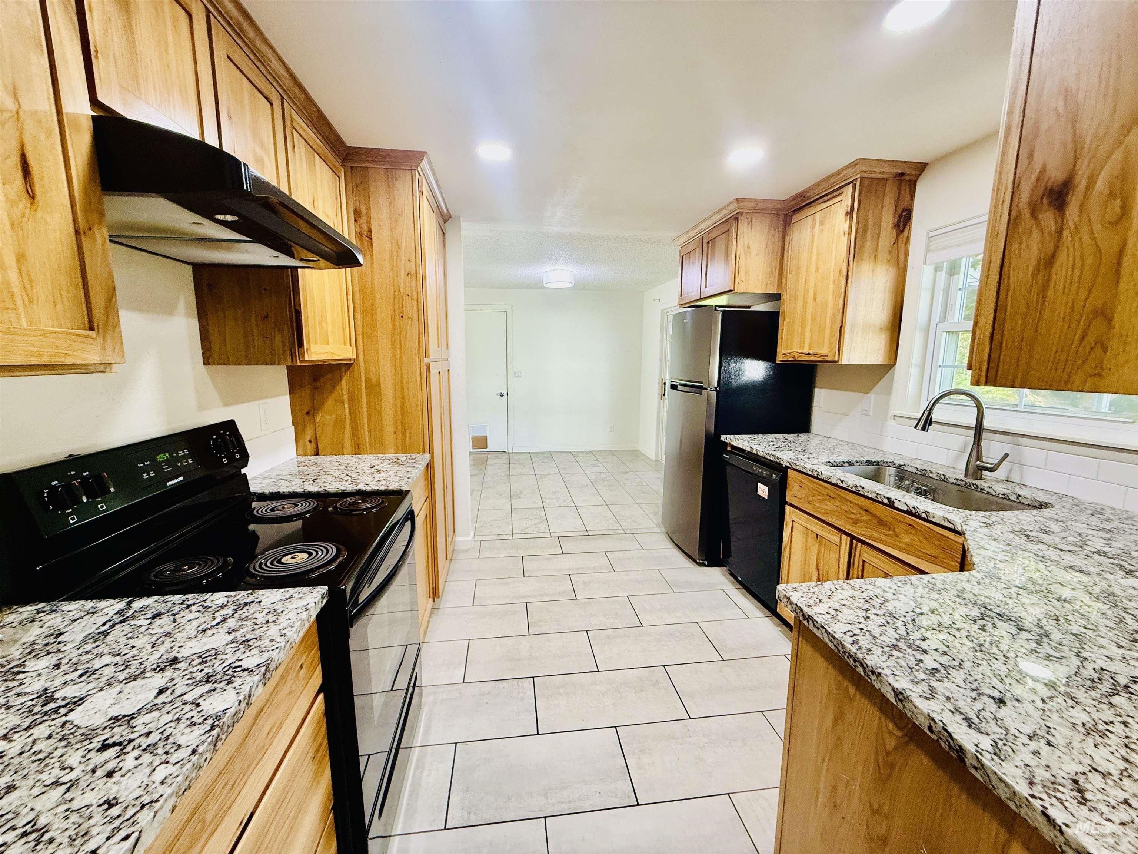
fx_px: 460
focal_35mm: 14
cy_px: 427
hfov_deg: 102.1
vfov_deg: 85.7
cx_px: 569
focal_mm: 2.22
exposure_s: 1/60
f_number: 2.2
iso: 200
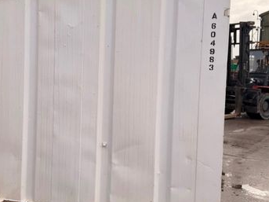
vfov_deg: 34.3
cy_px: 86
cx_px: 100
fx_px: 326
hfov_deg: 44.4
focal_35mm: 42
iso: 80
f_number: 1.78
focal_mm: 6.76
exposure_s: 1/1230
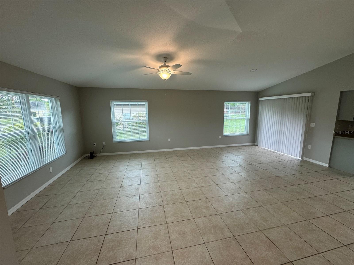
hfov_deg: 102.1
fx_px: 143
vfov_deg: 85.7
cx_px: 177
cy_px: 132
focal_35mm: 14
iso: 200
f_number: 2.2
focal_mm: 2.22
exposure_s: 1/120
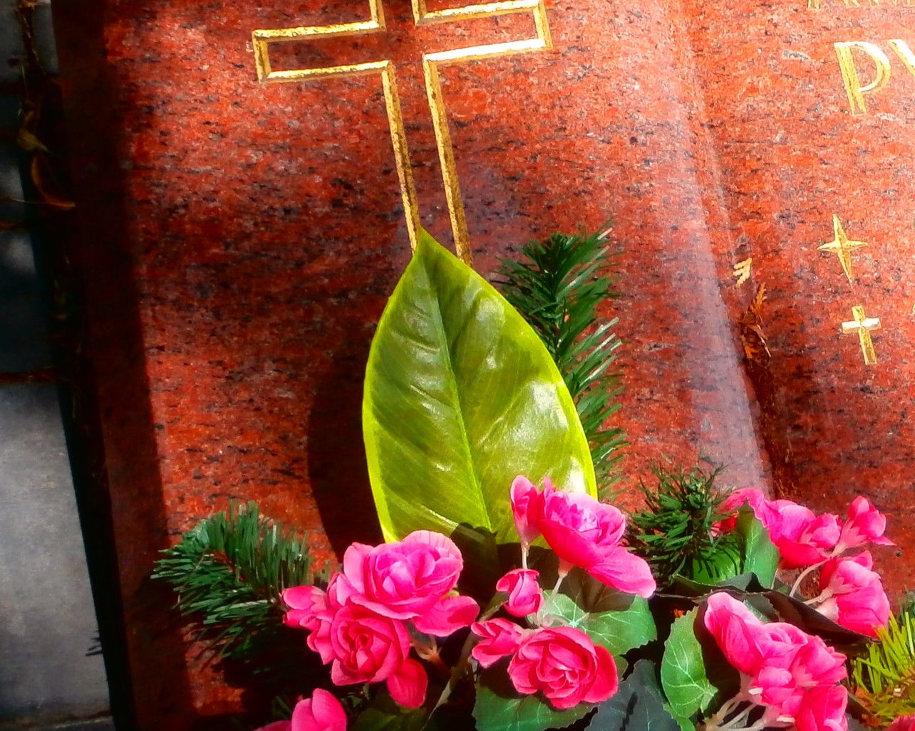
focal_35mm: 107
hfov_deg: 17.7
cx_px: 799
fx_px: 2897
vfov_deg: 14.4
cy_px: 202
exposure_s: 1/320
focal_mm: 8.29
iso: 100
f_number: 4.2
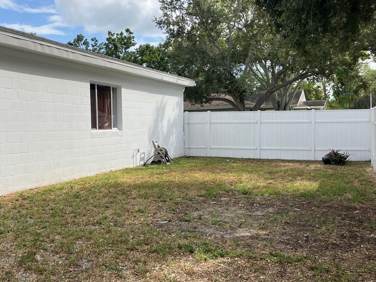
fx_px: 489
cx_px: 133
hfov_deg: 41.6
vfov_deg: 32.2
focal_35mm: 45
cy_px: 157
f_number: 1.8
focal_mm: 3.99
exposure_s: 1/1567
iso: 32
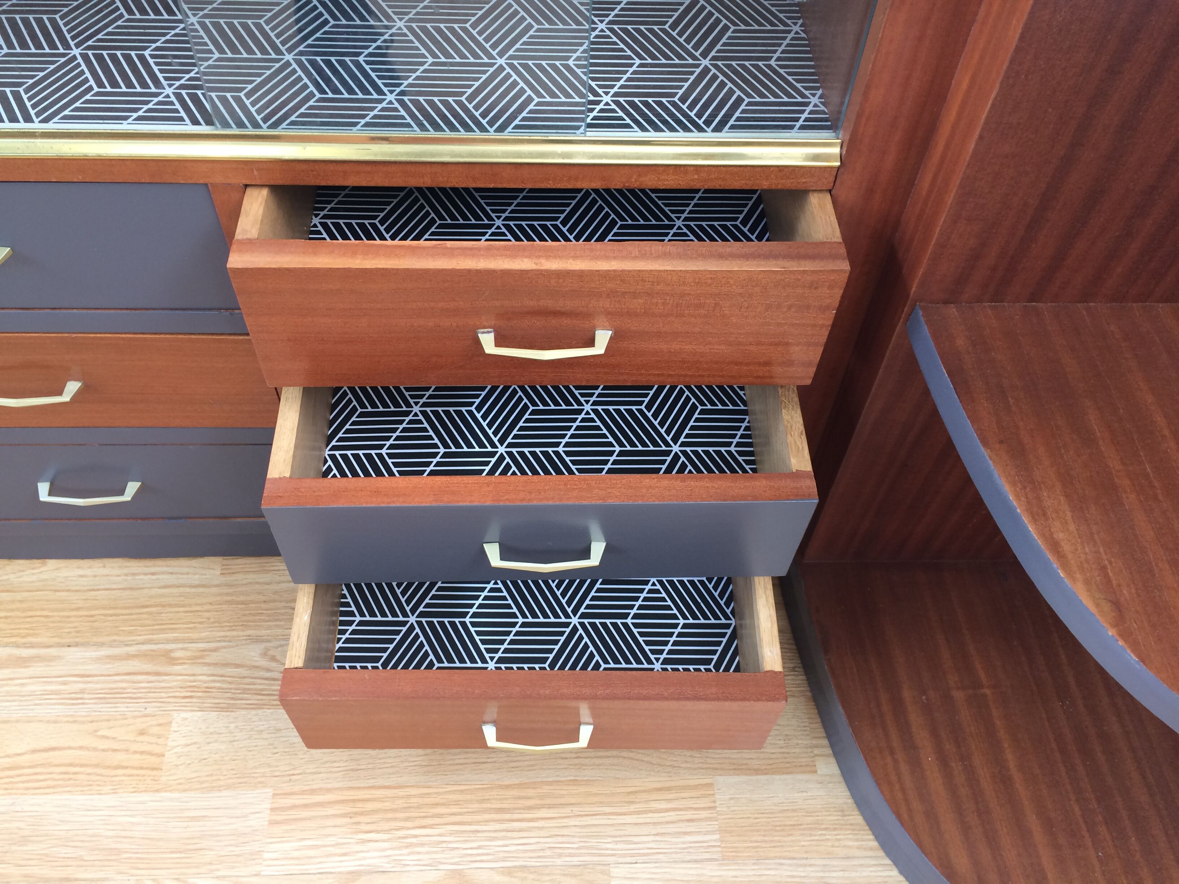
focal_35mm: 29
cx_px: 590
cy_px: 442
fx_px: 988
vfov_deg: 48.2
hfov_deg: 61.7
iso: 32
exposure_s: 1/33
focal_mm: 4.15
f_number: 2.2
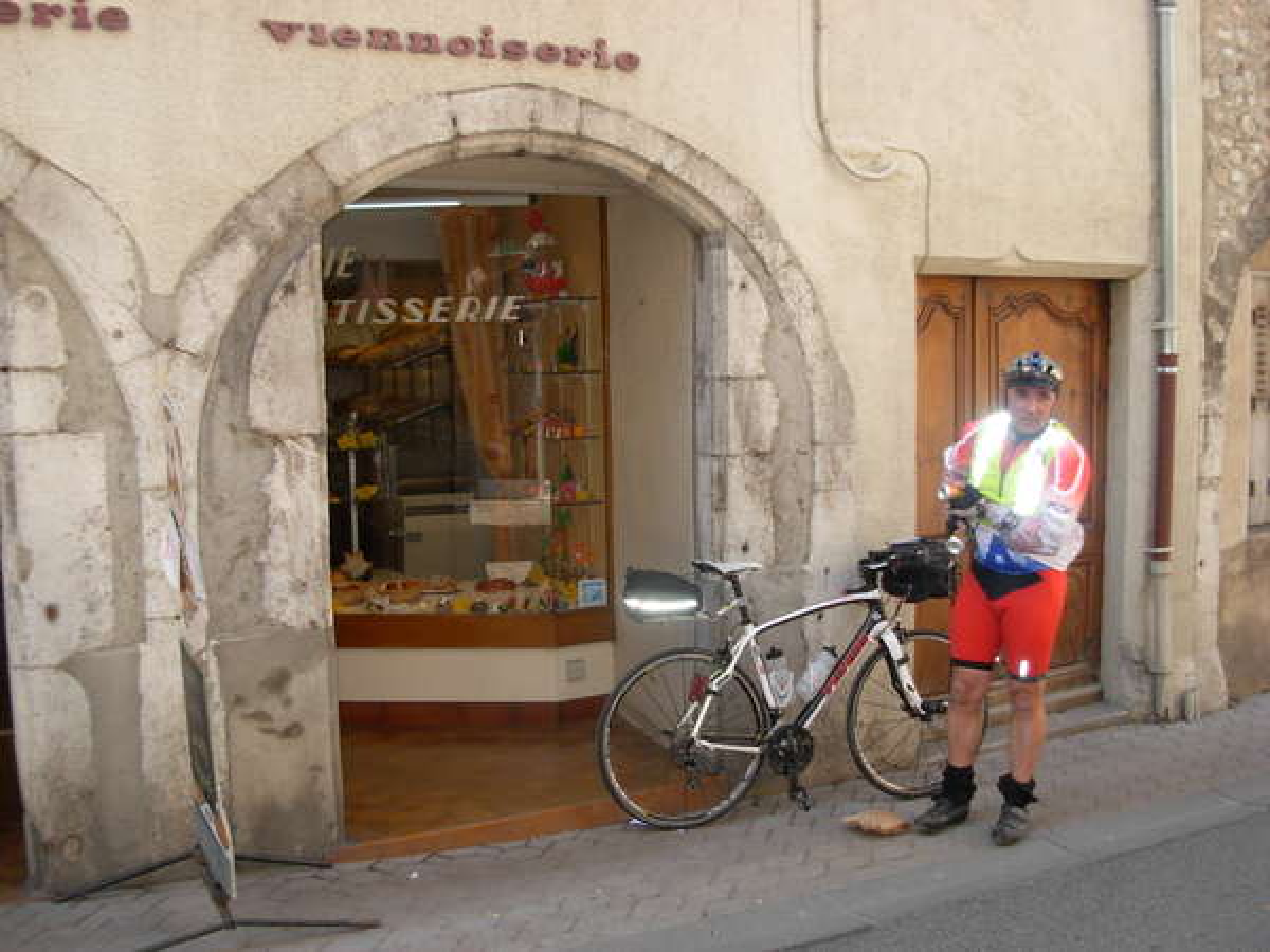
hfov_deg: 49.0
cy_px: 476
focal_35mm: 38
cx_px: 635
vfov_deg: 37.7
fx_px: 1394
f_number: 2.9
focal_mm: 6.3
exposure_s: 1/176
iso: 79
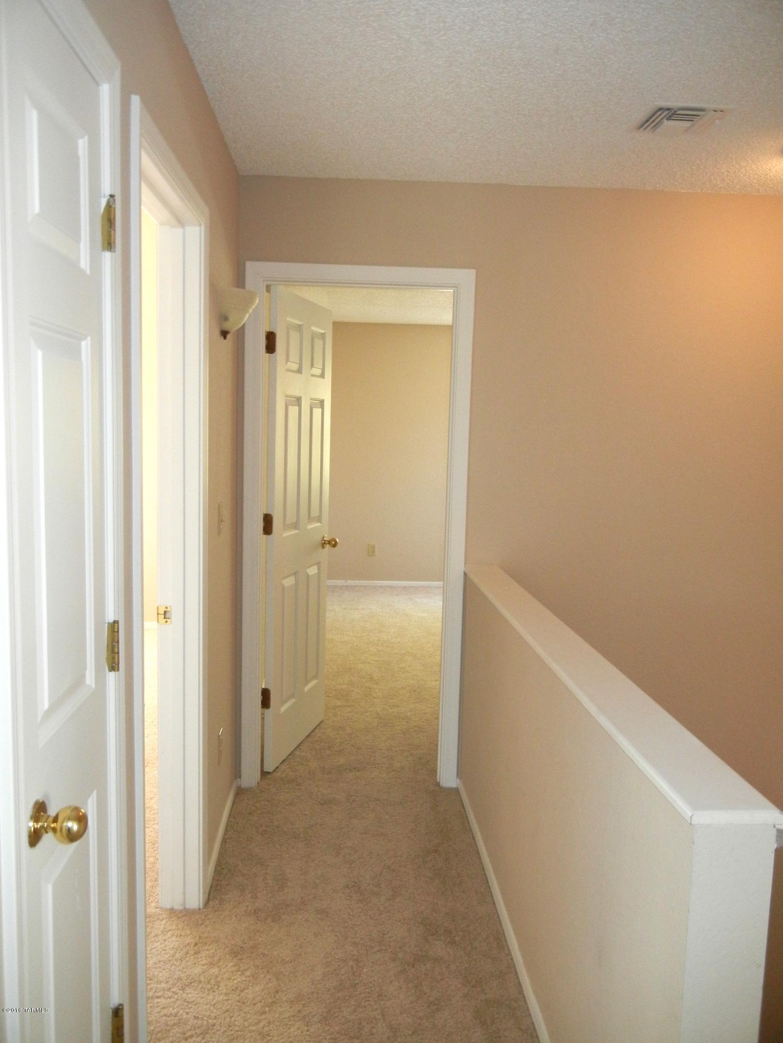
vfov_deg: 60.0
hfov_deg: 46.8
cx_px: 392
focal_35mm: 30
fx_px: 905
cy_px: 522
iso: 400
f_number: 3.5
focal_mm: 5.4
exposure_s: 1/43.8
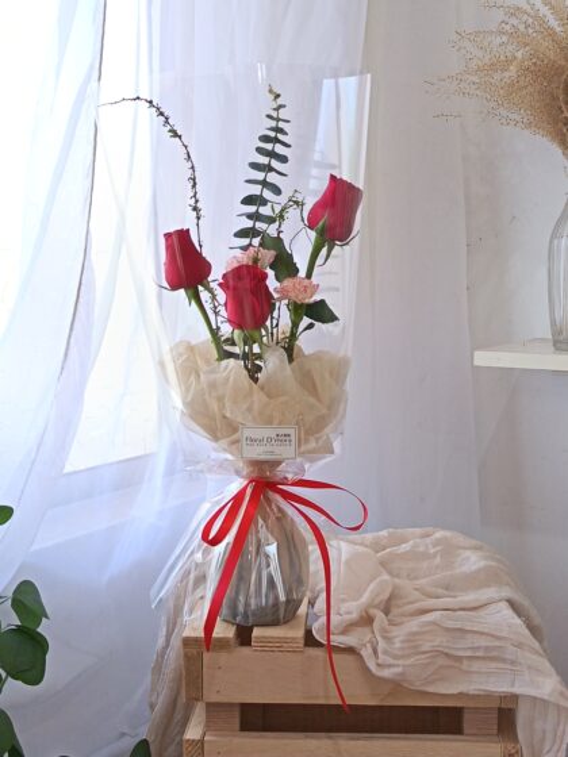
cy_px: 378
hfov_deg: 30.3
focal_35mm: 48
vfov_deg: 39.7
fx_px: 1050
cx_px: 284
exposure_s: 1/60
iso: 498
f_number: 3.5
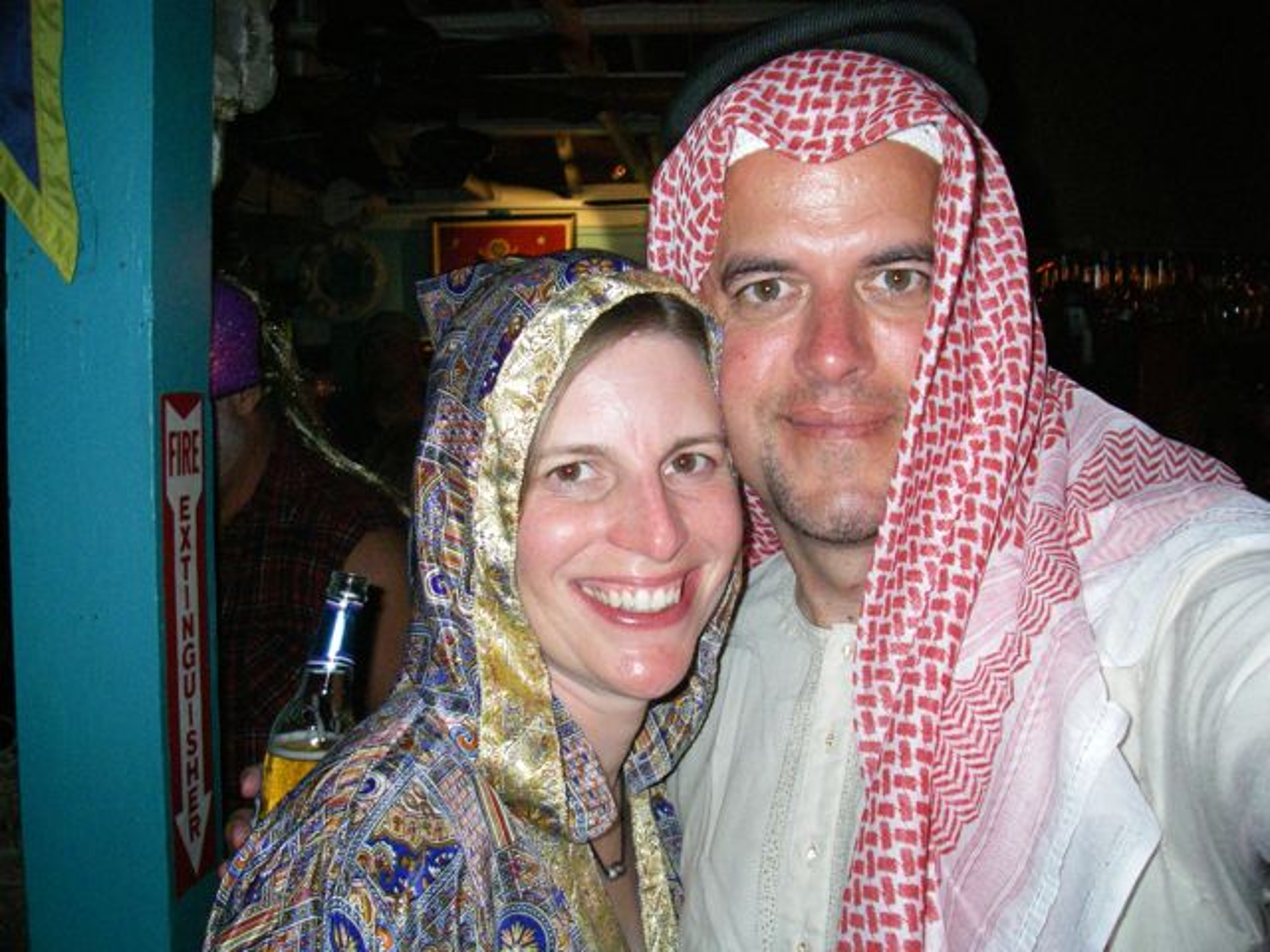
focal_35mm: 38
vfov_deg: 37.7
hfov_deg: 49.0
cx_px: 635
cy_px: 476
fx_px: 1394
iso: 400
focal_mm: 6.3
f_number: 3.3
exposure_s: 1/50
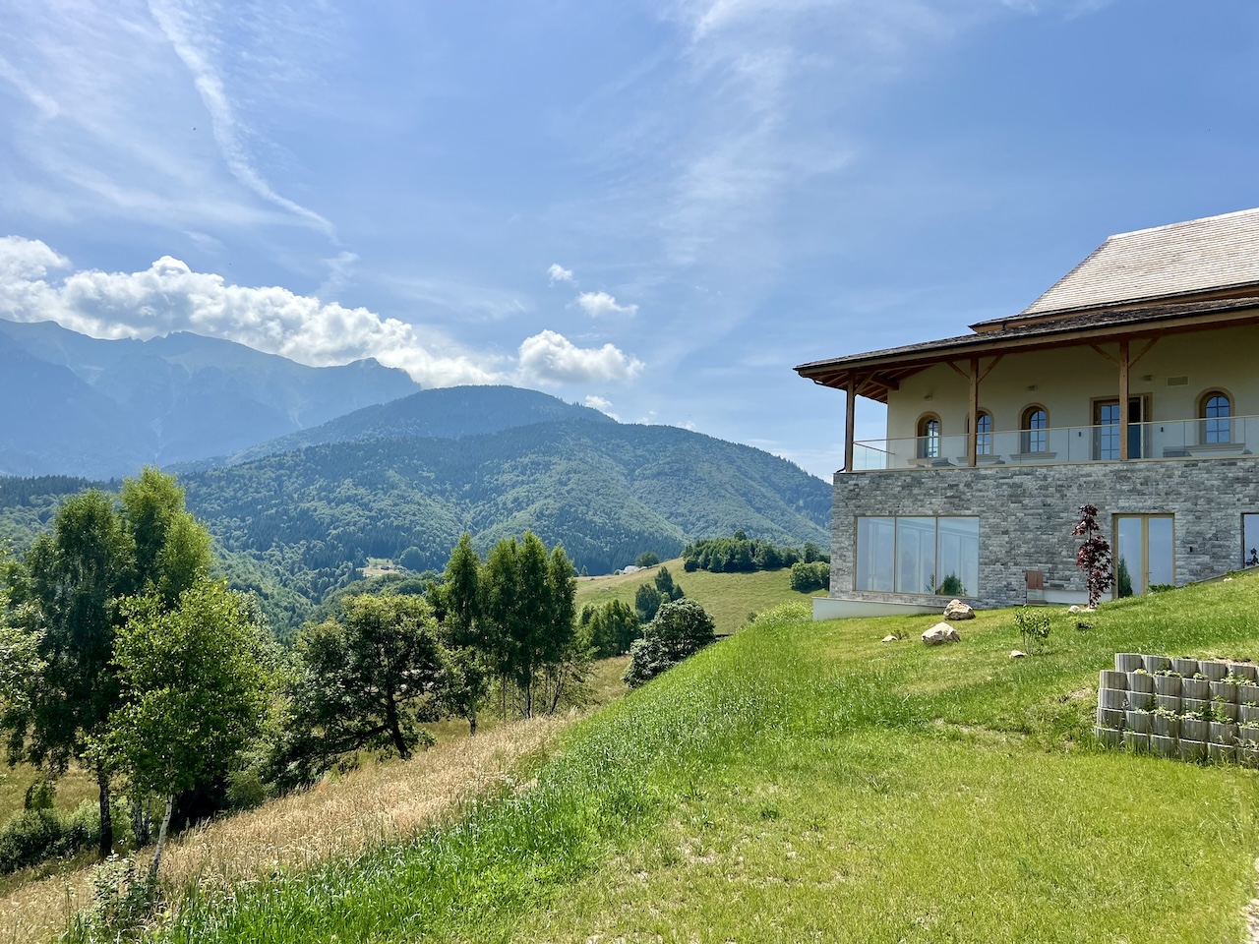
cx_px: 630
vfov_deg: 53.1
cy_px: 472
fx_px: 946
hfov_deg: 67.3
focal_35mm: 26
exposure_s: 1/8000
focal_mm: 5.7
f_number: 1.5
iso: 50
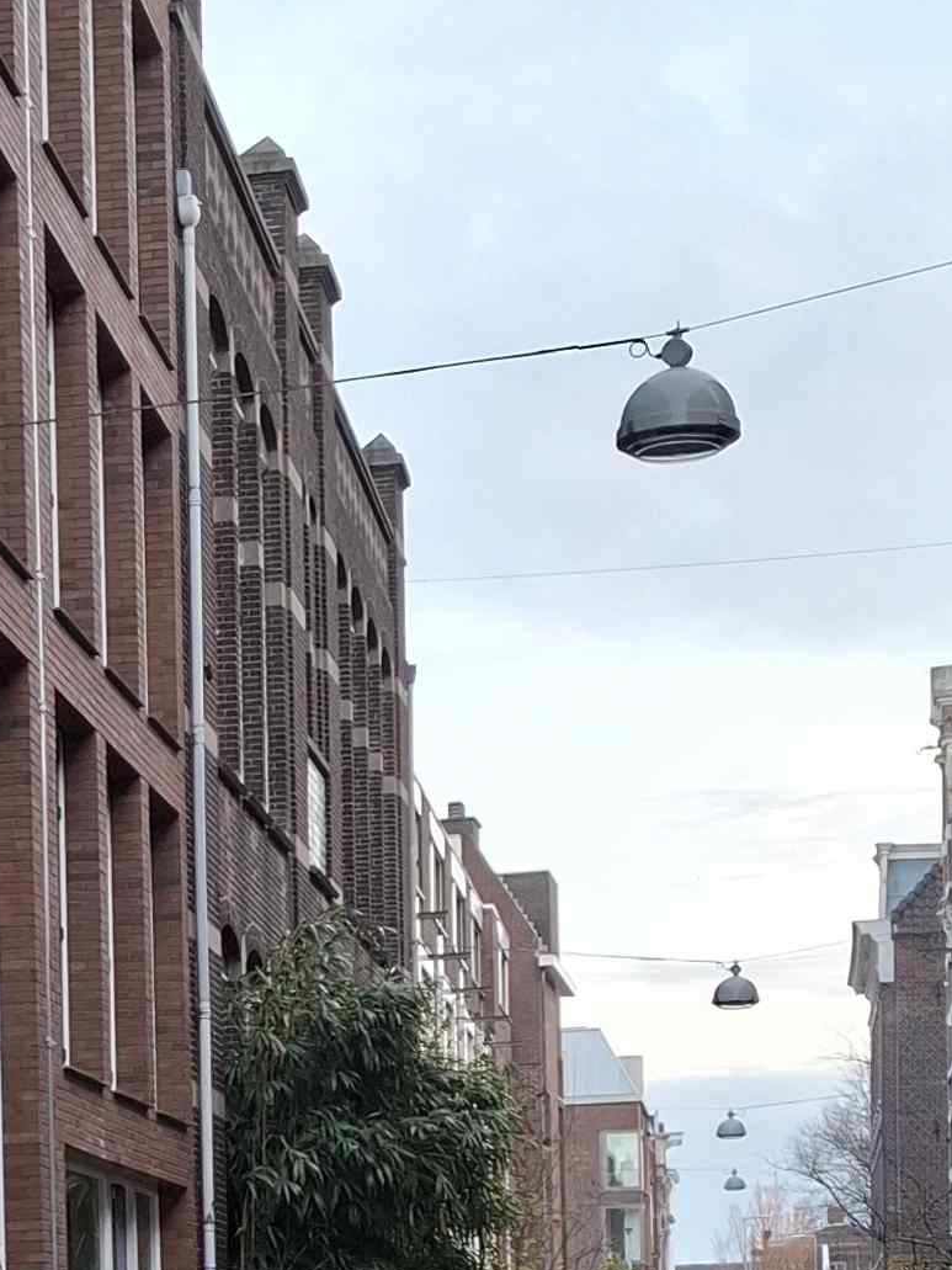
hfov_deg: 15.9
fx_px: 3338
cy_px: 1445
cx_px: -47
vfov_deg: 20.4
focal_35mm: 91
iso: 100
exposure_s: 1/100
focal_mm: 5.54
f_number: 1.8
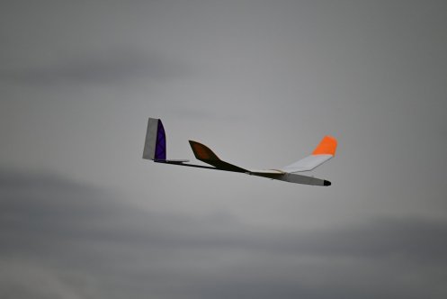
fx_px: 4969
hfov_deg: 5.2
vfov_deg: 3.4
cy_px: 150
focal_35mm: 400
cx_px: 224
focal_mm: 400
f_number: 6.3
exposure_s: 1/1600
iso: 1000
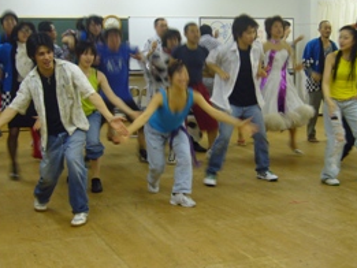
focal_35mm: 68
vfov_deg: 21.6
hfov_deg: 28.5
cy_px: 108
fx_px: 702
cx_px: 183
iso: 125
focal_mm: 7.5
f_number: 3.2
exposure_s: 1/15
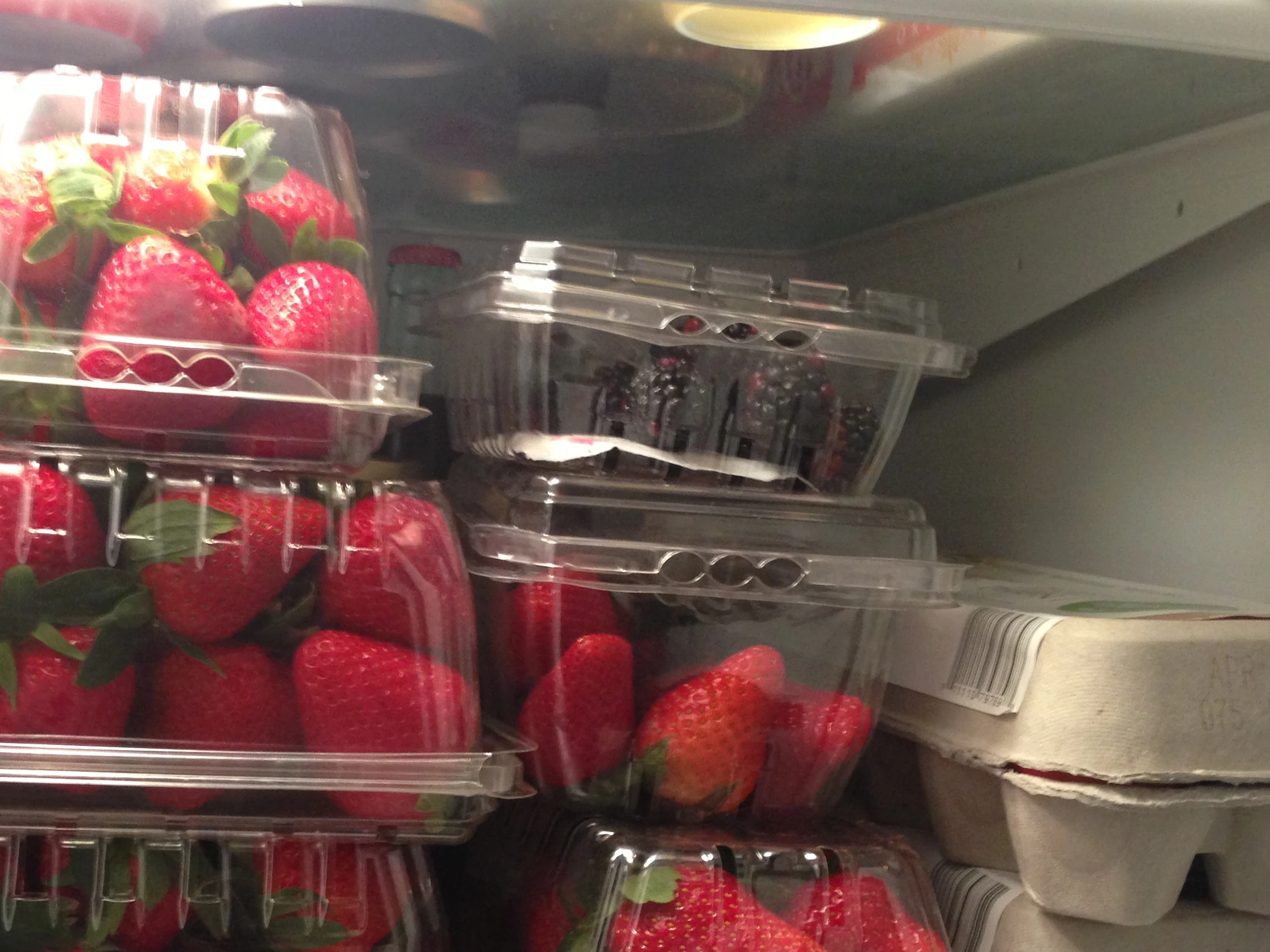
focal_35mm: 48
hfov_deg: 39.1
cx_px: 394
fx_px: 1761
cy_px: 646
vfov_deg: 30.0
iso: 160
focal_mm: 4.13
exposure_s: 1/20
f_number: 2.4
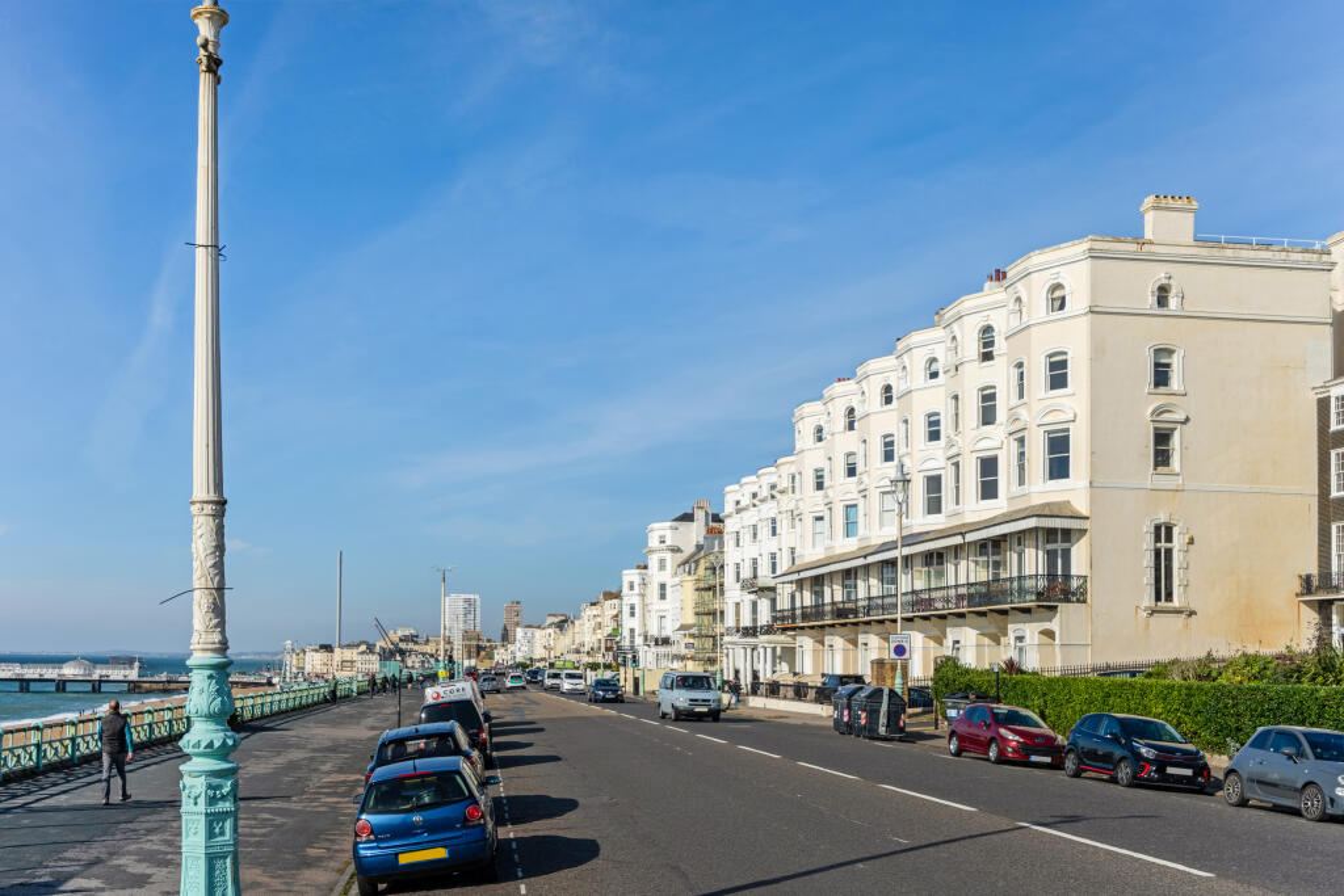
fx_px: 1307
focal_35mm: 35
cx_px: 672
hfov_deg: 54.4
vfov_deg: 37.9
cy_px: 448
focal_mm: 35
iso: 500
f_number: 9
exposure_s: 1/1250
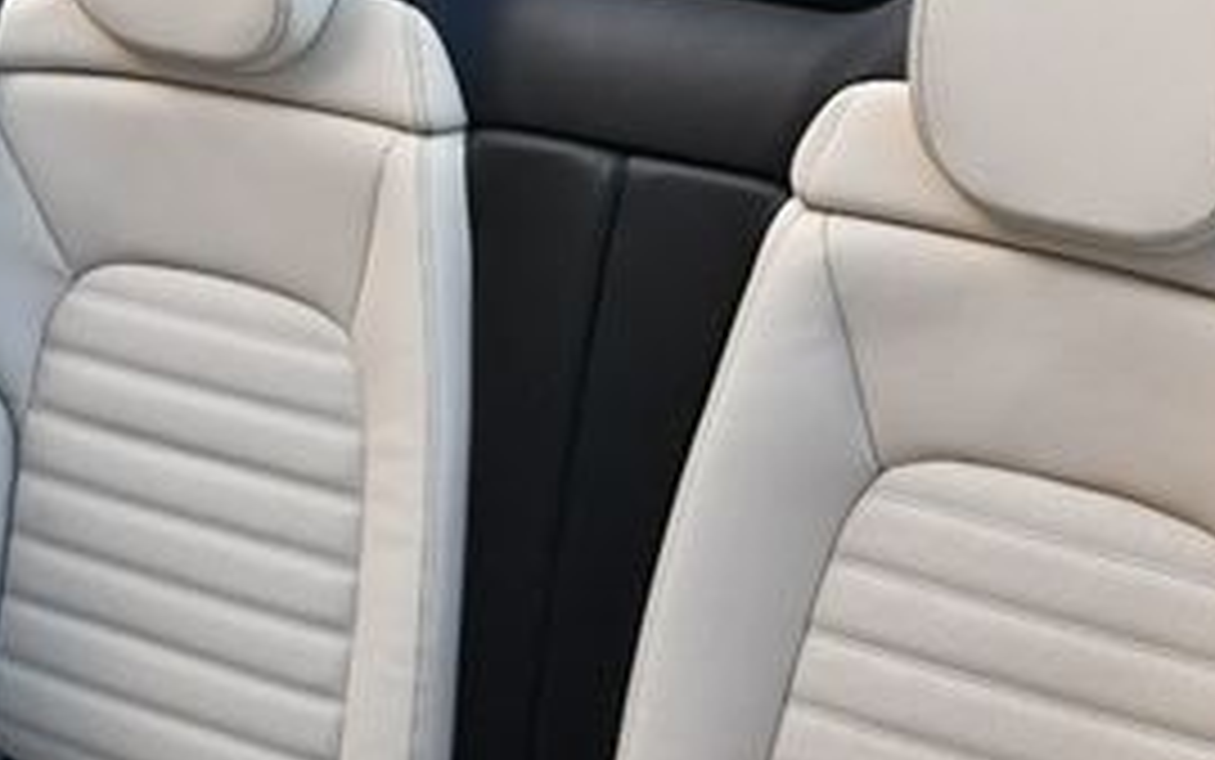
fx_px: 2882
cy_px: 616
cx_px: 558
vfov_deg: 14.9
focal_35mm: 87
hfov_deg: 23.8
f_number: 5
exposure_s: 1/250
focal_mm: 18
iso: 400
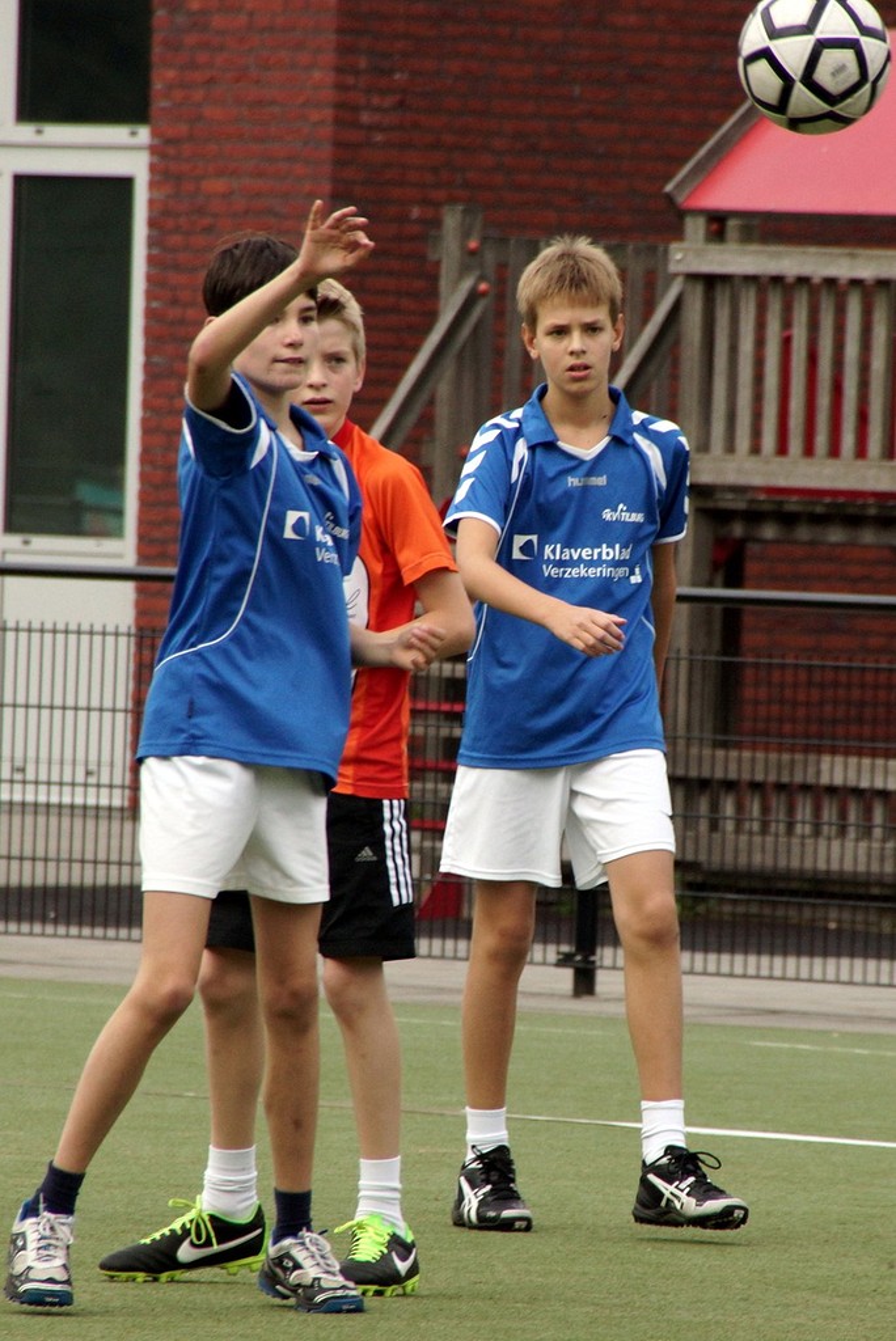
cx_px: 448
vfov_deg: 5.5
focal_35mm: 375
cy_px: 670
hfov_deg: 3.7
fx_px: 13980
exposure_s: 1/500
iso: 640
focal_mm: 250
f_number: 9
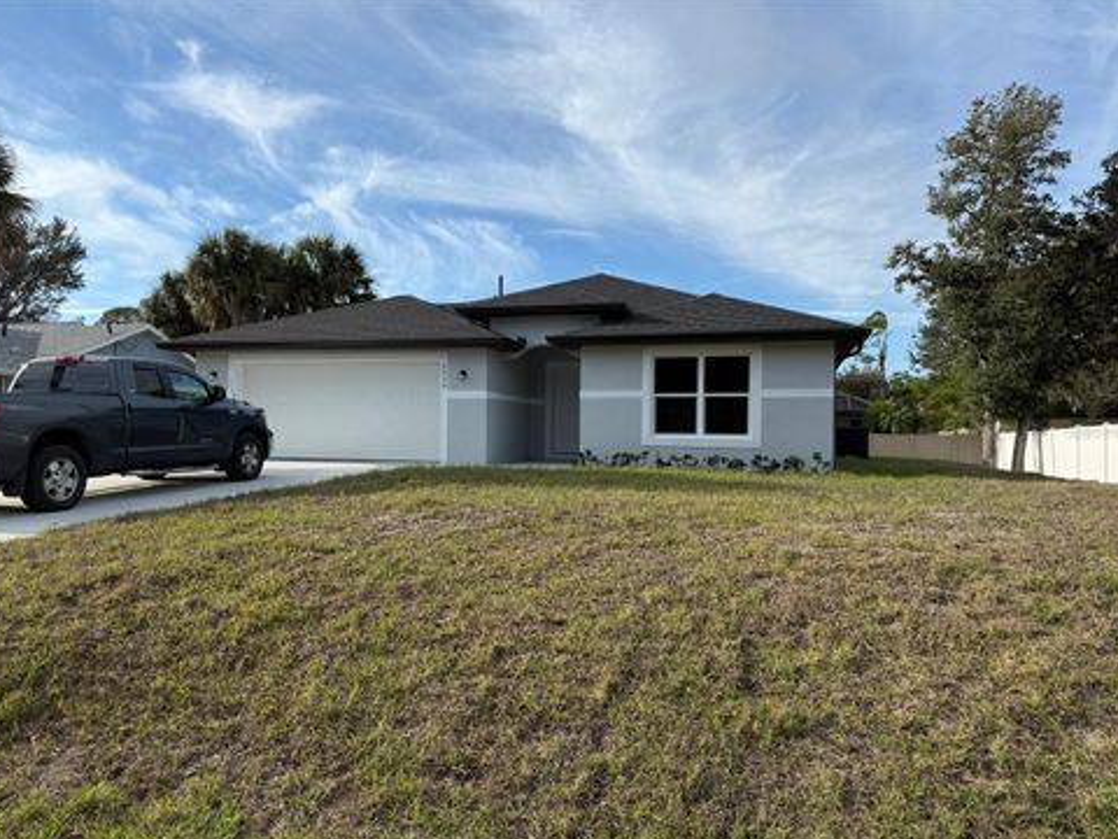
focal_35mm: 25
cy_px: 432
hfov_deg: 69.4
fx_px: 807
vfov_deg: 54.9
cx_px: 552
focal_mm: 6.76
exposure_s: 1/4405
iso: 80
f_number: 1.78
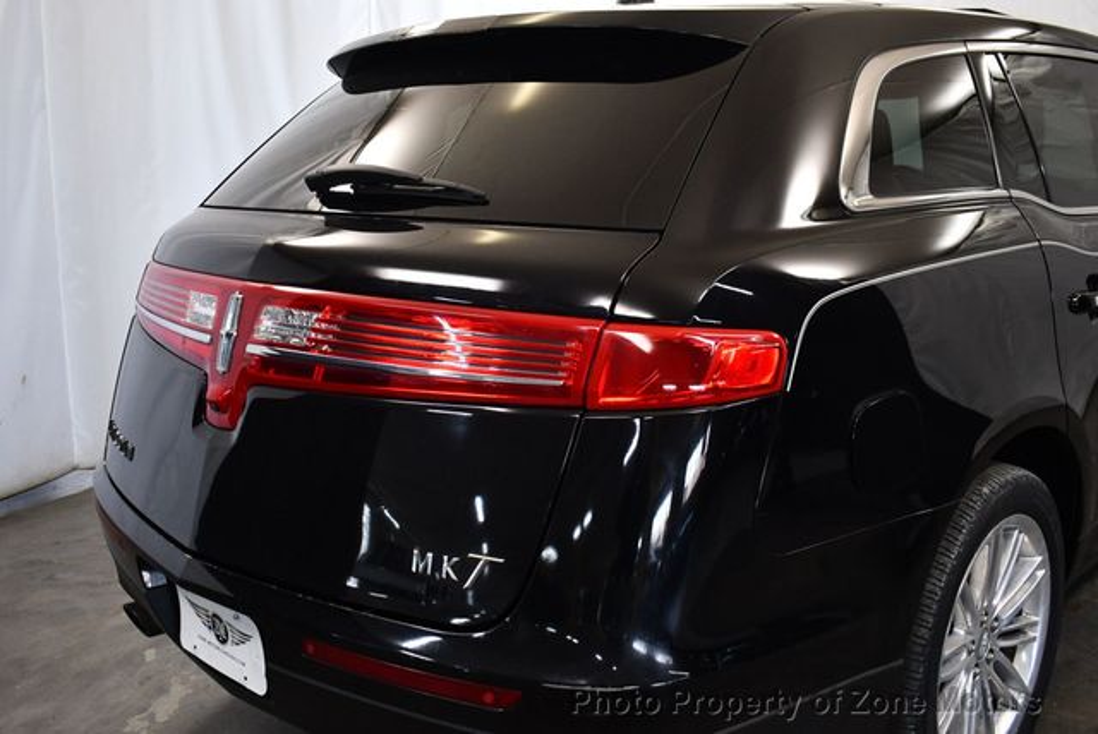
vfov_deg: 36.9
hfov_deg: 53.1
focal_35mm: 36
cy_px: 367
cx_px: 549
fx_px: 1099
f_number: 3.5
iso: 800
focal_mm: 18
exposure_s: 1/160
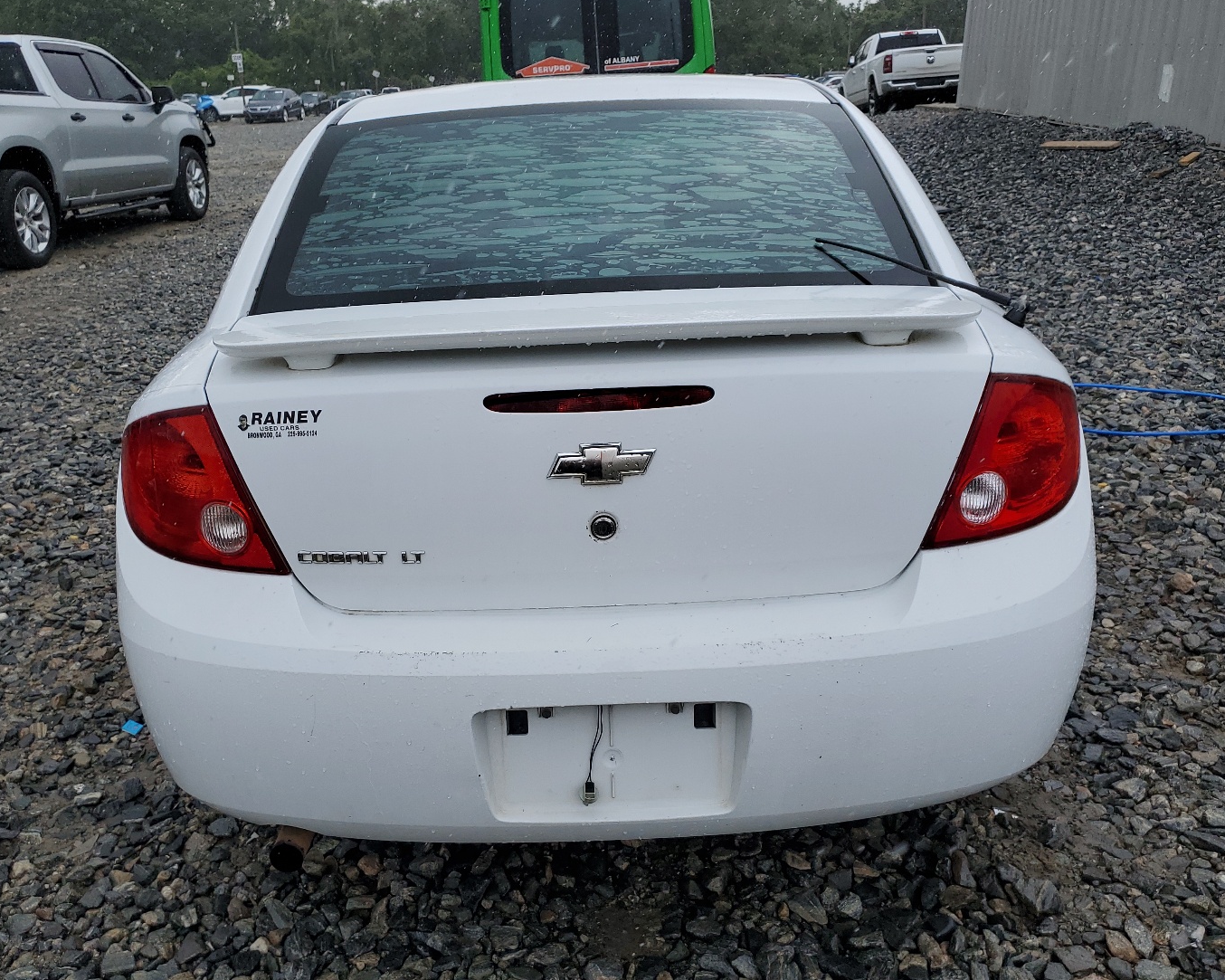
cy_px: 524
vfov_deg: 48.5
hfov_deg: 58.7
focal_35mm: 30
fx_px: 1088
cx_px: 563
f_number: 1.5
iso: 50
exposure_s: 1/2000
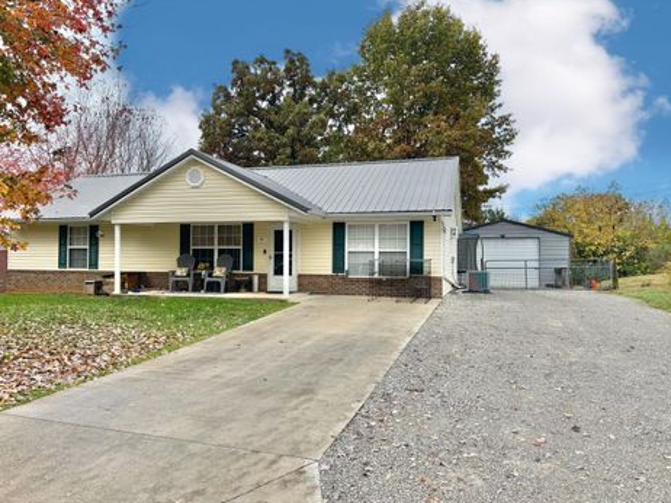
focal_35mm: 26
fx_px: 504
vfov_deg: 53.0
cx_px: 317
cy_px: 252
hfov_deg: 67.3
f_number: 1.78
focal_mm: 6.76
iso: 100
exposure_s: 1/4673
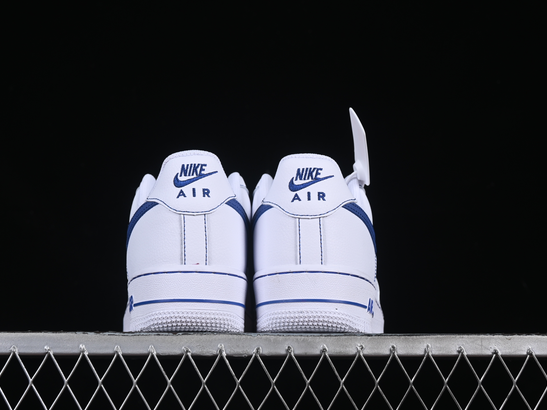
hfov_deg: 23.8
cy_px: 205
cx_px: 252
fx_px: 1296
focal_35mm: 82
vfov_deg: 18.0
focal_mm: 50
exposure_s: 1/100
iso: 160
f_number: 8
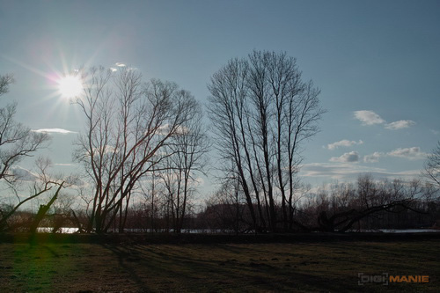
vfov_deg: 32.6
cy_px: 146
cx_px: 220
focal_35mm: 41
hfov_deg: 47.4
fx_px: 501
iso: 100
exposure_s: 1/500
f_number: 10
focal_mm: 24
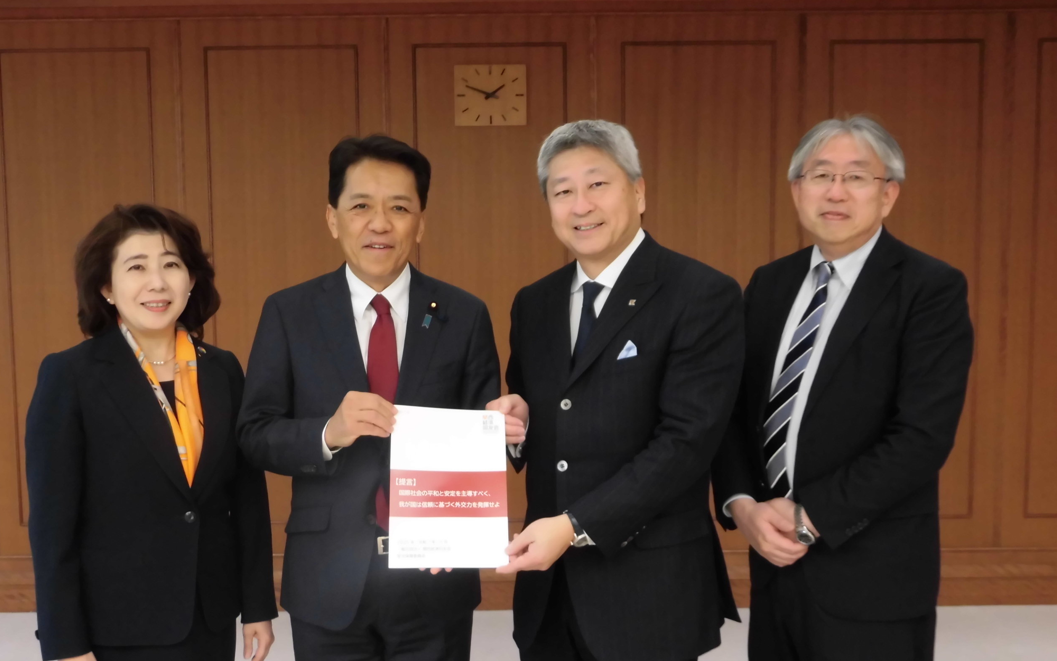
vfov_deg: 31.2
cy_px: 378
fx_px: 1181
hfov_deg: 48.2
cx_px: 522
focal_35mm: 41
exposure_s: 1/40
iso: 250
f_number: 3.7
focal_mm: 6.77
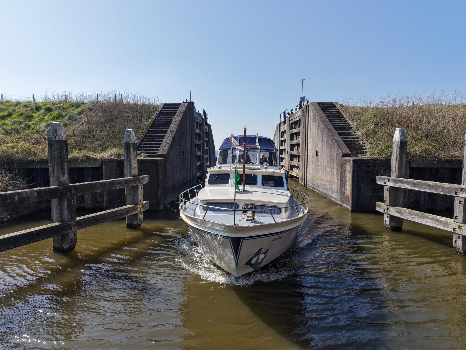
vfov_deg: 56.8
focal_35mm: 24
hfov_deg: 71.6
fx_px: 323
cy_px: 175
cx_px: 233
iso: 320
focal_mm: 8.67
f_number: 1.8
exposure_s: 1/6400
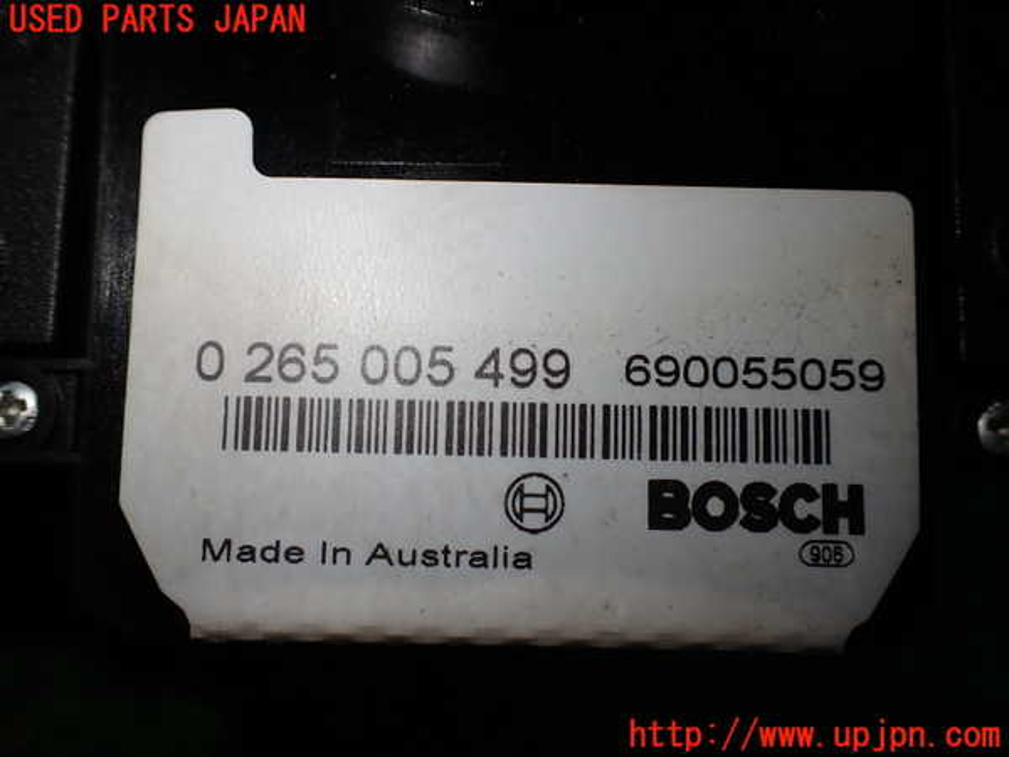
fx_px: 874
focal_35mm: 30
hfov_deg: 60.0
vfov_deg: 46.8
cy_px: 378
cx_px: 504
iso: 100
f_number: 2.3
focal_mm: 5.4
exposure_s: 1/200
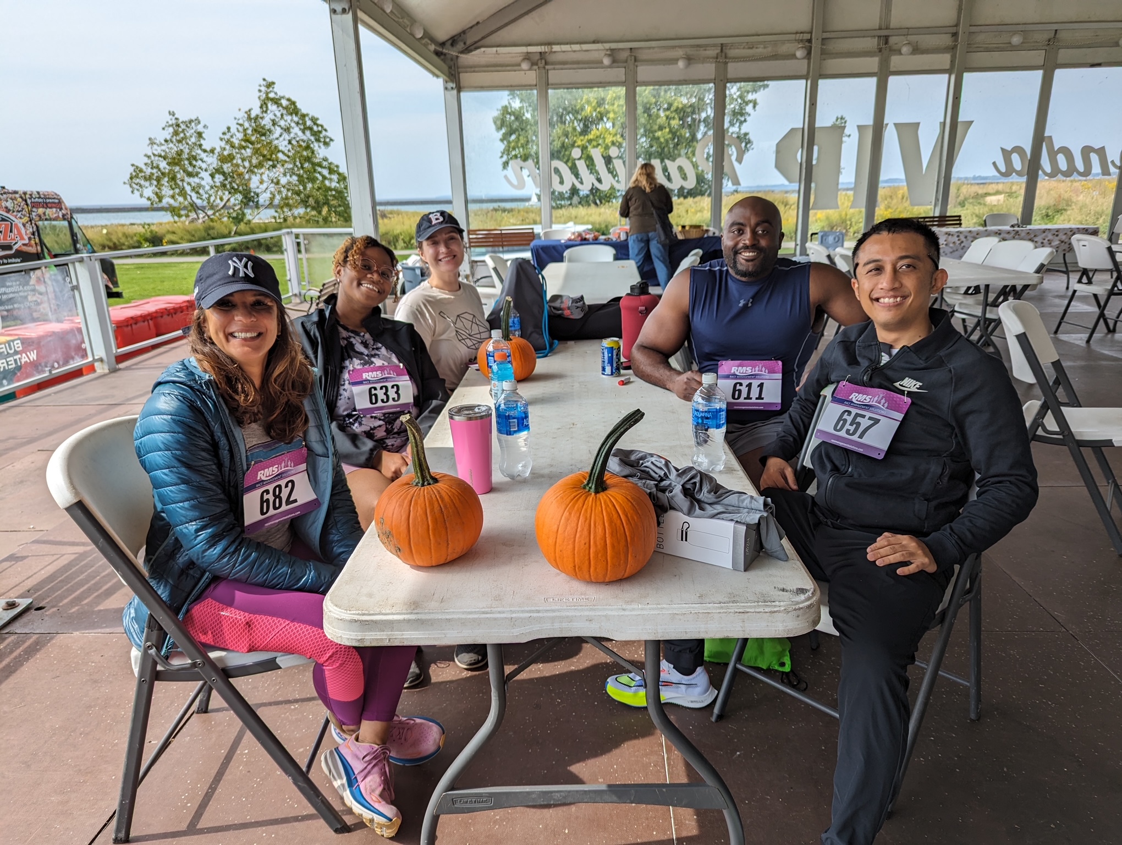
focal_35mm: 24
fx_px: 779
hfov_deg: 71.5
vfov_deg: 56.9
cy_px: 422
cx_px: 561
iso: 34
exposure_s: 1/1110
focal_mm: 6.81
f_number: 1.85
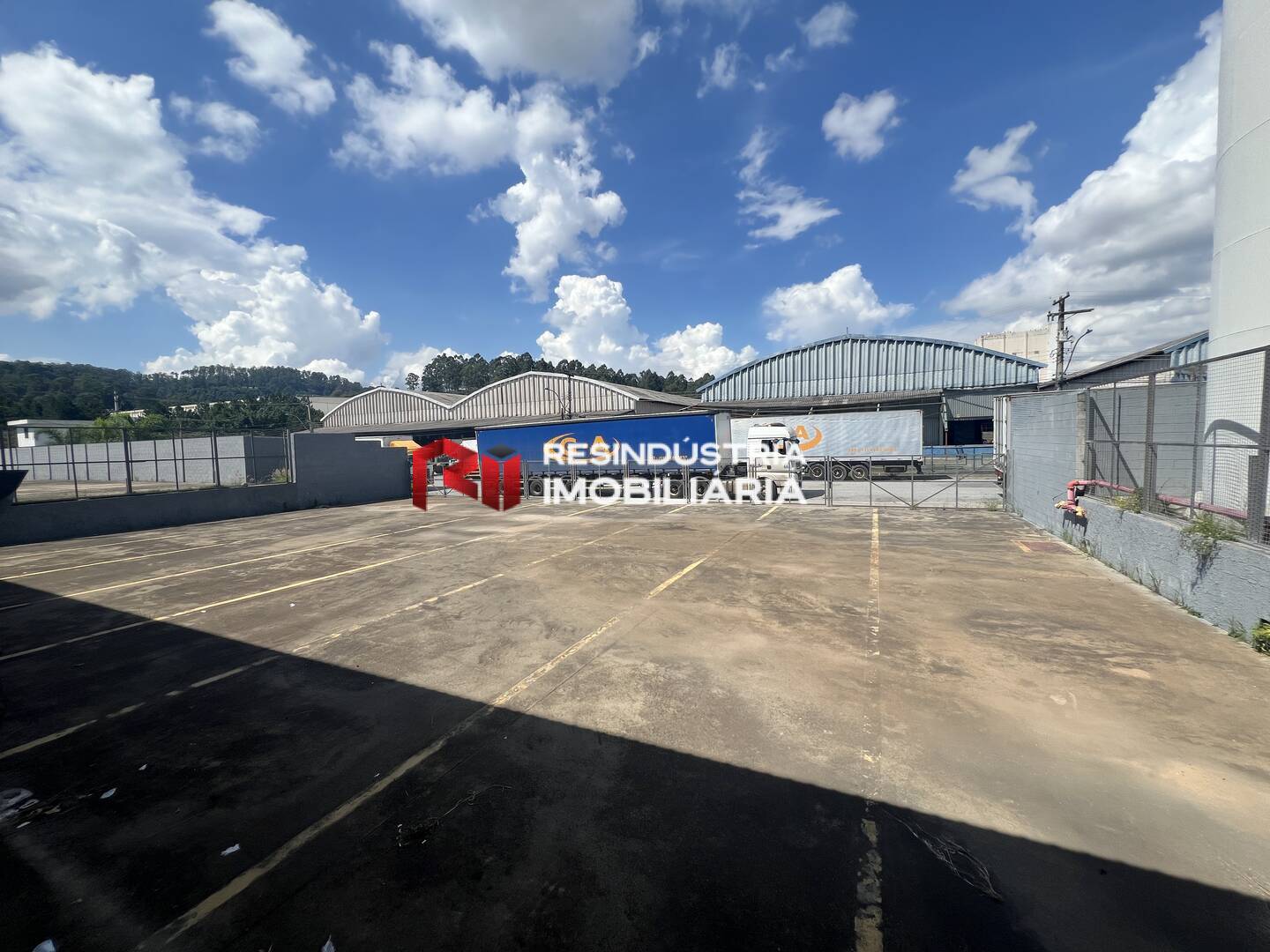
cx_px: 635
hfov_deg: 106.2
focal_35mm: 13
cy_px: 476
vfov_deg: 89.9
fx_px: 477
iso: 32
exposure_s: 1/2538
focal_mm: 1.57
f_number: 1.8
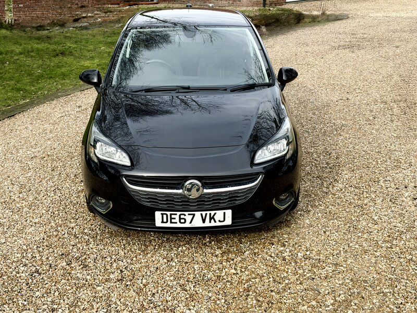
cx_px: 208
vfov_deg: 30.3
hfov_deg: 39.7
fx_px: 578
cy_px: 156
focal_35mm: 48
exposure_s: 1/1167
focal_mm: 6.76
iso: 64
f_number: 1.78
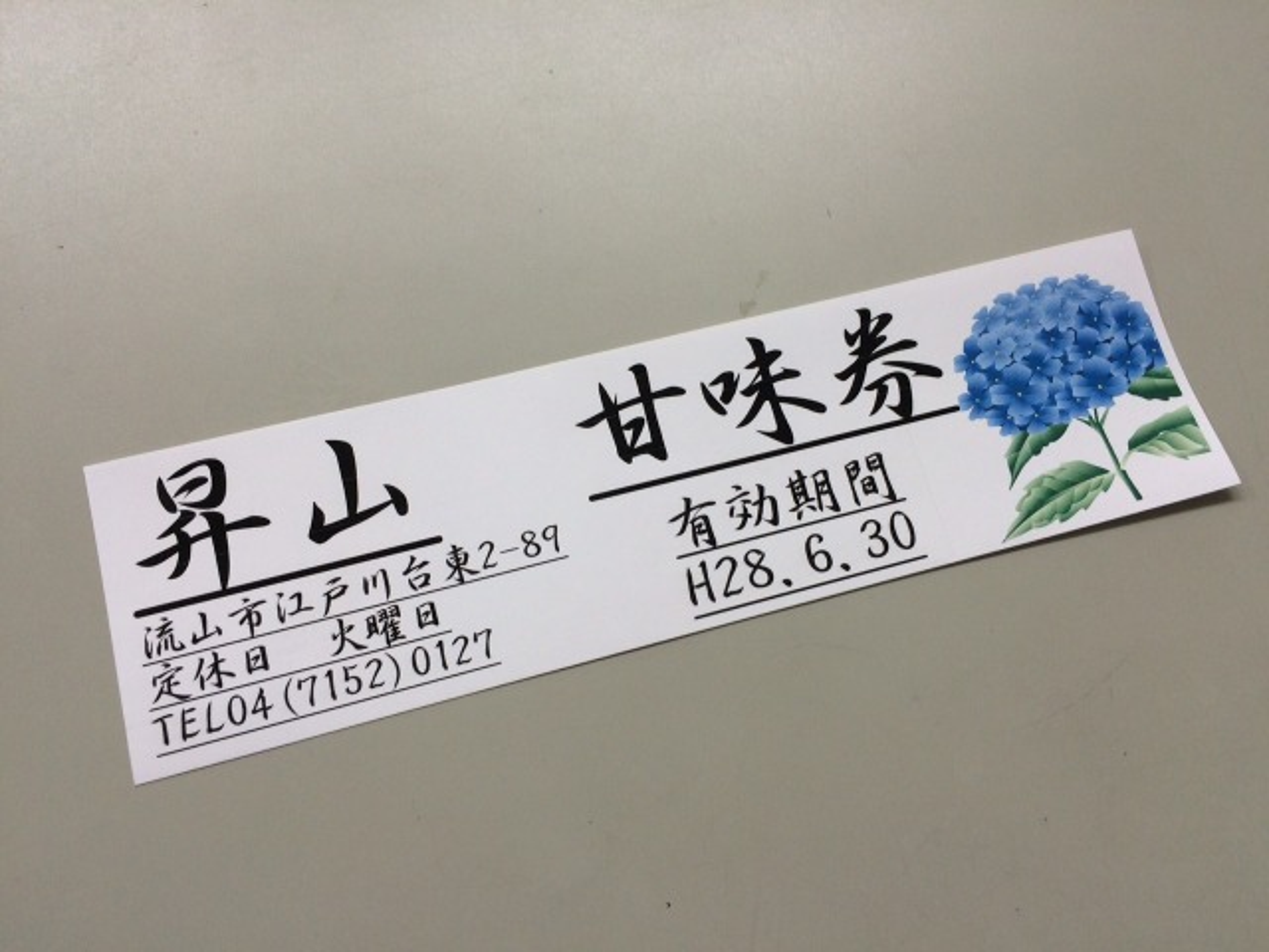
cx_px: 634
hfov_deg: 61.7
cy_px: 476
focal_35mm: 29
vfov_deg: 48.2
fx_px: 1063
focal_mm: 4.15
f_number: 2.2
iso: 50
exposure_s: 1/50
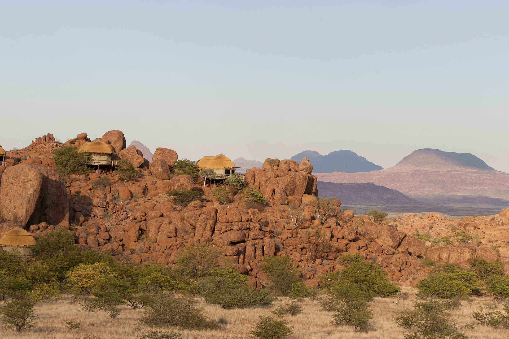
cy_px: 170
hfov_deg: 19.5
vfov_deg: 13.0
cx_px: 254
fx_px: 1484
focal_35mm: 105
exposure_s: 1/640
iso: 500
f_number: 13
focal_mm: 105
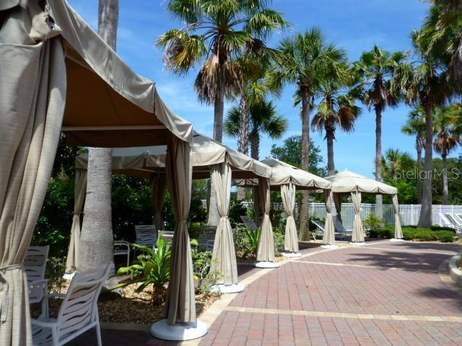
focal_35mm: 28
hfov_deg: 63.4
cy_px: 173
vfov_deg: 49.7
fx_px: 374
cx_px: 231
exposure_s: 1/640
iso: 80
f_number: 3.3
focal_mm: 5
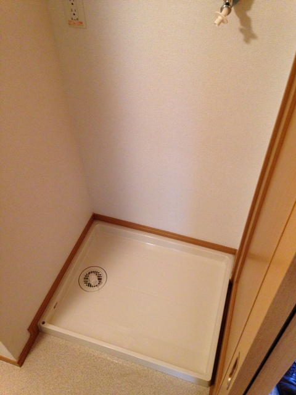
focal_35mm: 33
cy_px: 198
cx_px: 148
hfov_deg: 42.9
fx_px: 376
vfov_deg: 55.4
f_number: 2.4
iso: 250
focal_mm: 4.12
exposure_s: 1/20
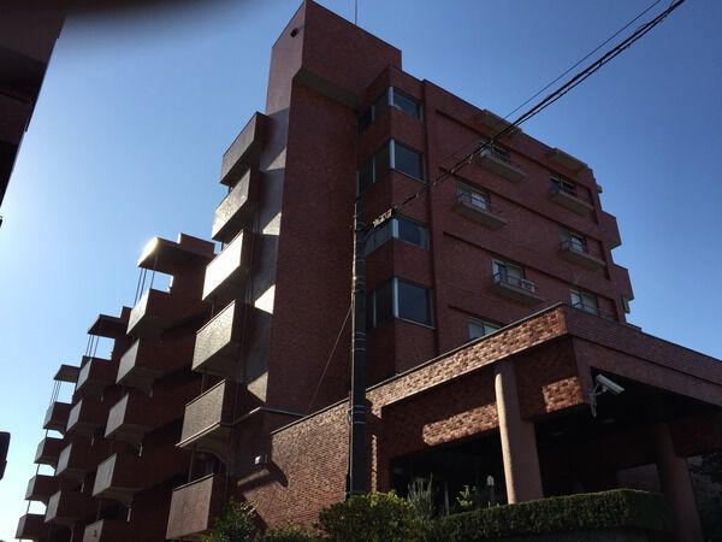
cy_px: 271
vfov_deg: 48.2
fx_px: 605
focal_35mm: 29
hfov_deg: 61.7
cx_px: 361
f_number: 2.2
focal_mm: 4.15
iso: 32
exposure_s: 1/2475
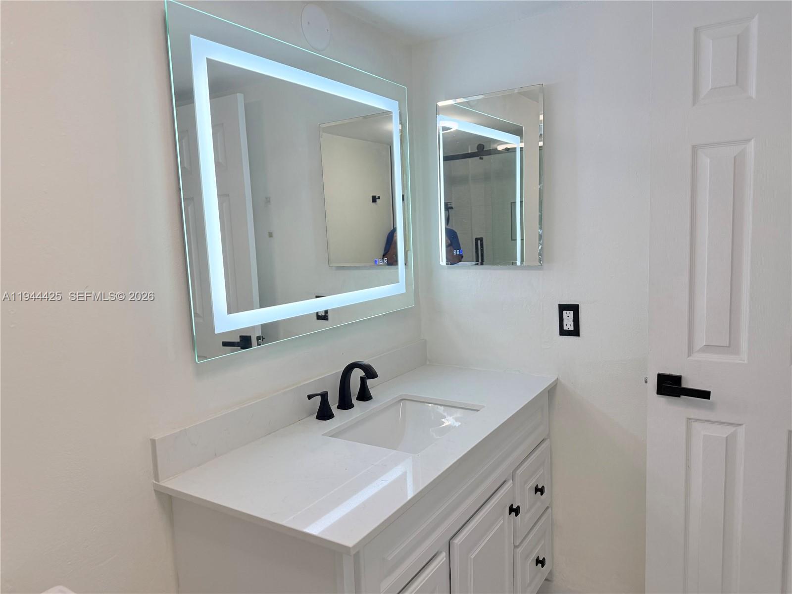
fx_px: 549
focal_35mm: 24
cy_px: 297
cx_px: 396
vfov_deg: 56.8
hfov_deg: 71.6
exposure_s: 1/240
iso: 160
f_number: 1.78
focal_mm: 6.76
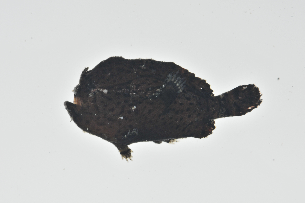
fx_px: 1333
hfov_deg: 13.1
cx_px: 152
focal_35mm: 158
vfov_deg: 8.7
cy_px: 102
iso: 200
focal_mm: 105
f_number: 25
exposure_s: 1/60
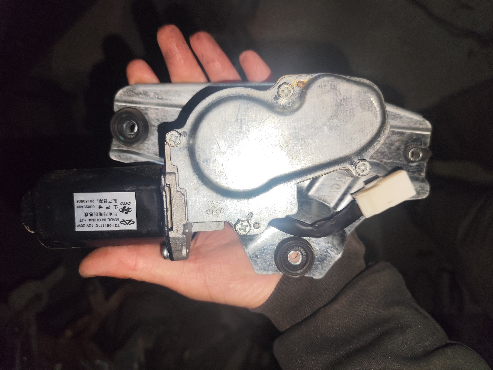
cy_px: 185
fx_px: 328
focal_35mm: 23
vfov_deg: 58.9
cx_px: 246
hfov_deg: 73.9
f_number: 1.65
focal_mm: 6.19
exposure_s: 1/100
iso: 160
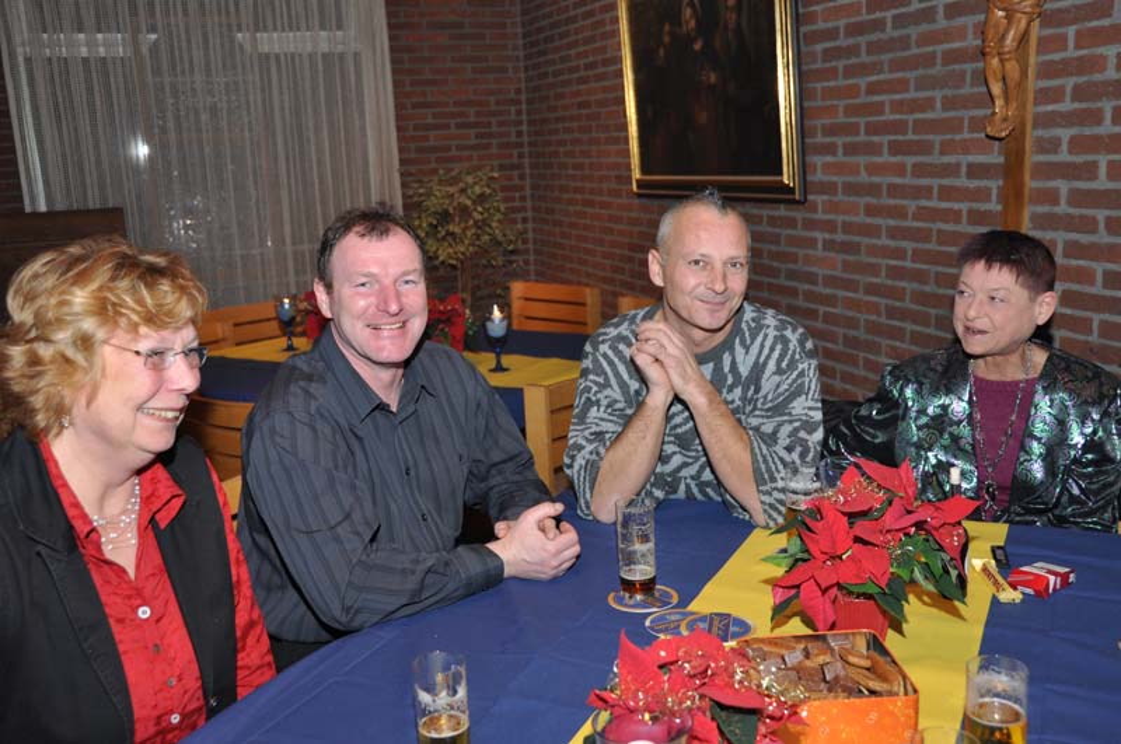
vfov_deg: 36.8
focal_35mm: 36
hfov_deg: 53.2
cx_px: 560
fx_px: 1119
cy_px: 372
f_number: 4
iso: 450
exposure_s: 1/60
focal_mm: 24
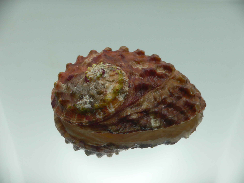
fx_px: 247
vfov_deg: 40.7
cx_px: 122
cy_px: 92
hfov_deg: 52.6
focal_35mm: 35
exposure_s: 1/80
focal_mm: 4.6
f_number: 2.8
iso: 80
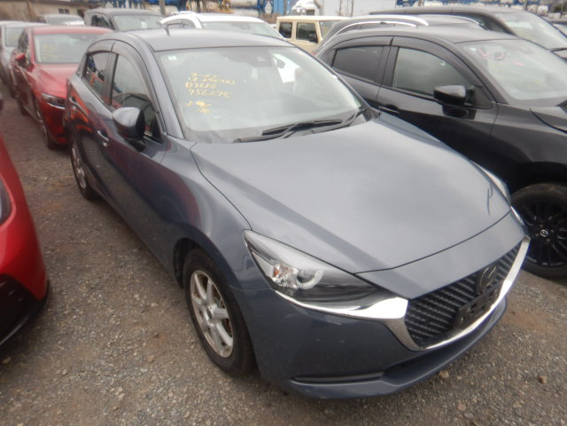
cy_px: 213
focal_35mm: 24
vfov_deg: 56.8
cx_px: 284
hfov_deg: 71.6
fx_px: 393
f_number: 2.8
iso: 125
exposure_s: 1/160
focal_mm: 4.3
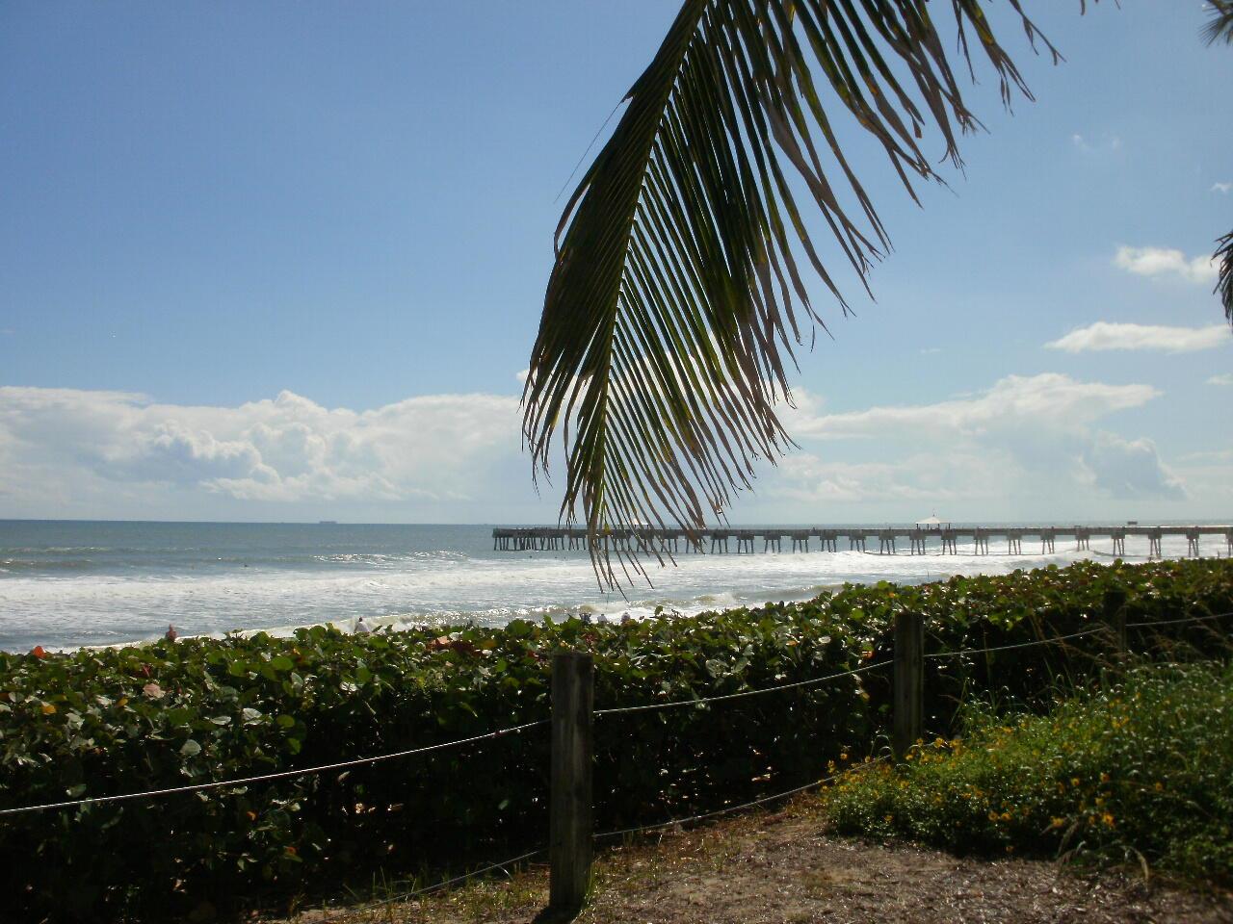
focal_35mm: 36
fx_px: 1282
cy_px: 462
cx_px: 616
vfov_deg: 39.7
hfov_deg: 51.4
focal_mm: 6.3
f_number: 5.6
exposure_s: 1/1250
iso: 100
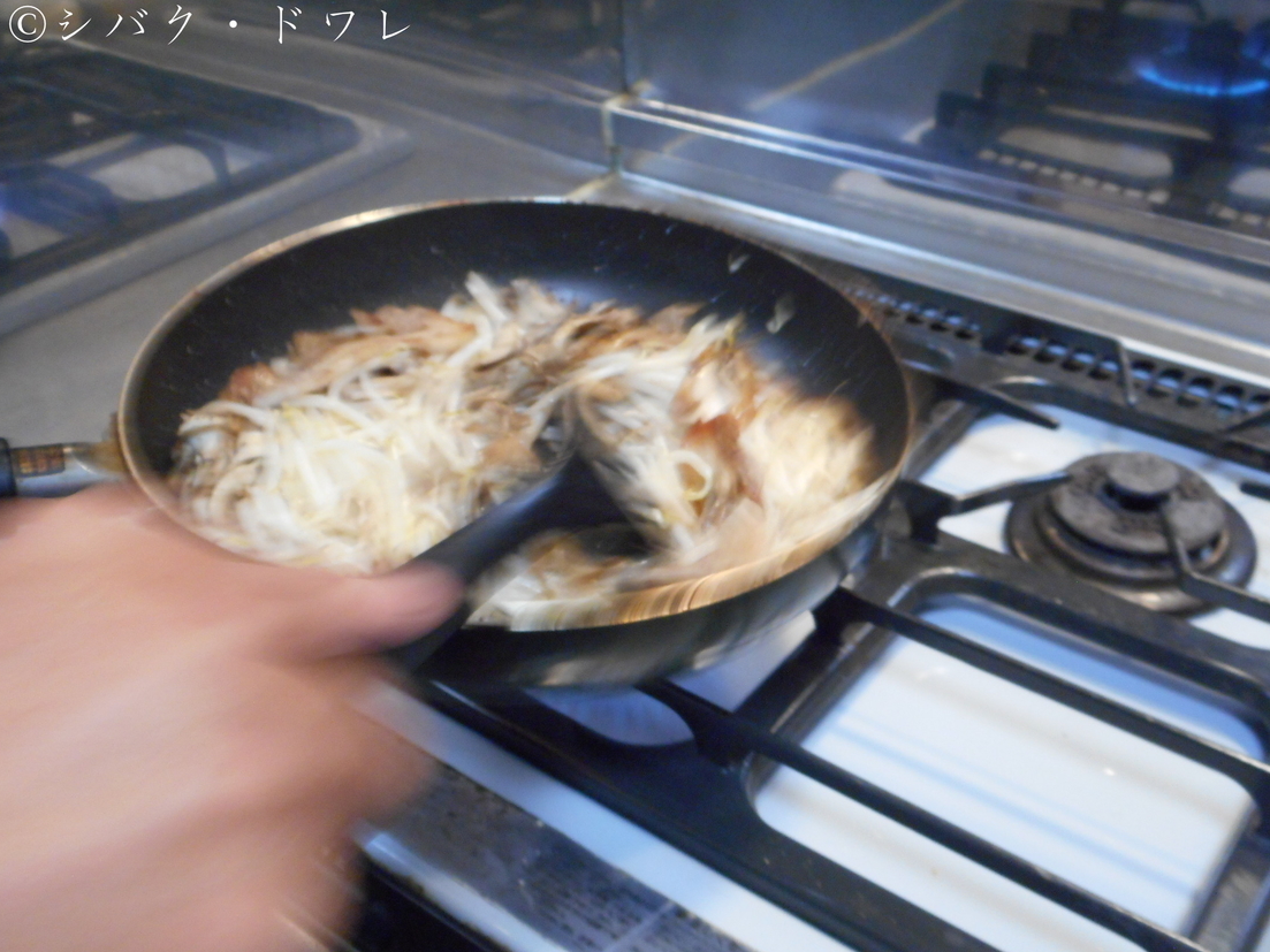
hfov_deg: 50.1
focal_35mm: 37
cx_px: 669
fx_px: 1357
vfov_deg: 38.6
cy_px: 509
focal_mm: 6
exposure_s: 1/8
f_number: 4.2
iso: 400
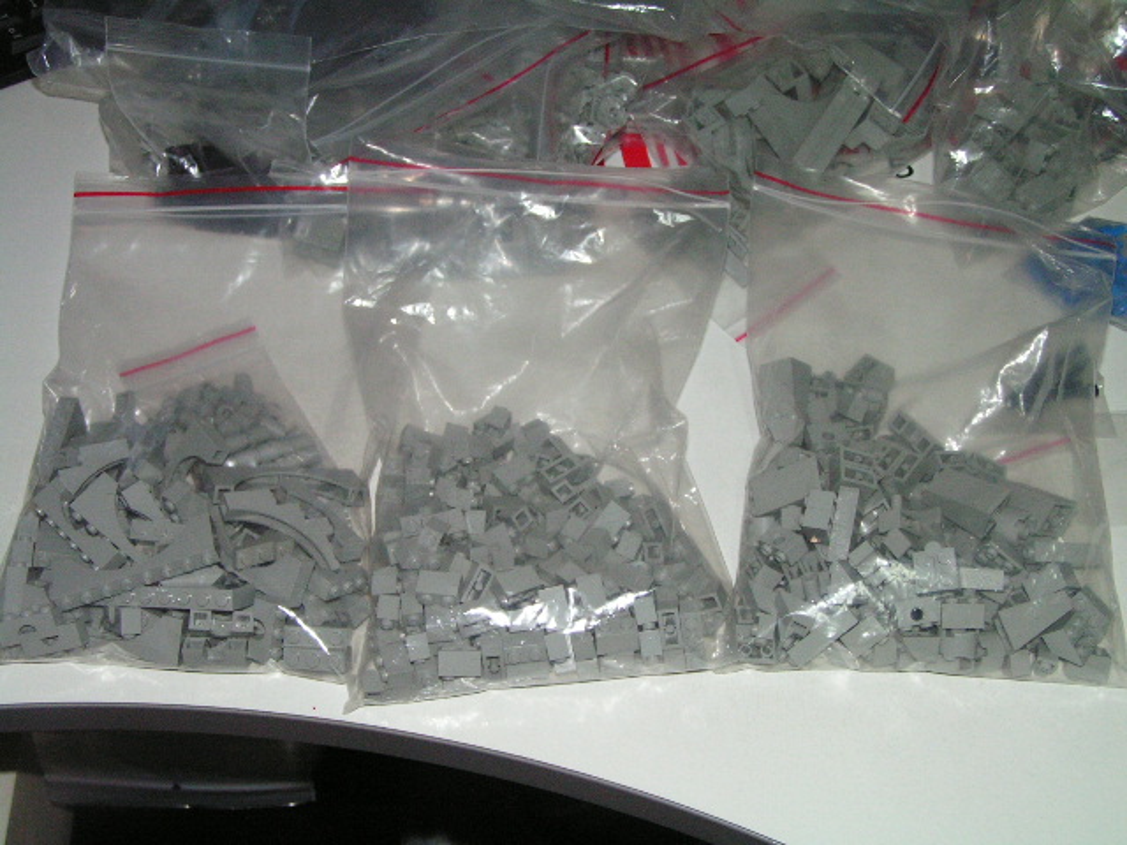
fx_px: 1595
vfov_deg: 29.7
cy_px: 422
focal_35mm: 49
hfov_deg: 38.9
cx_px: 564
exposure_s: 1/60
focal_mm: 8.2
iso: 200
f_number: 3.2
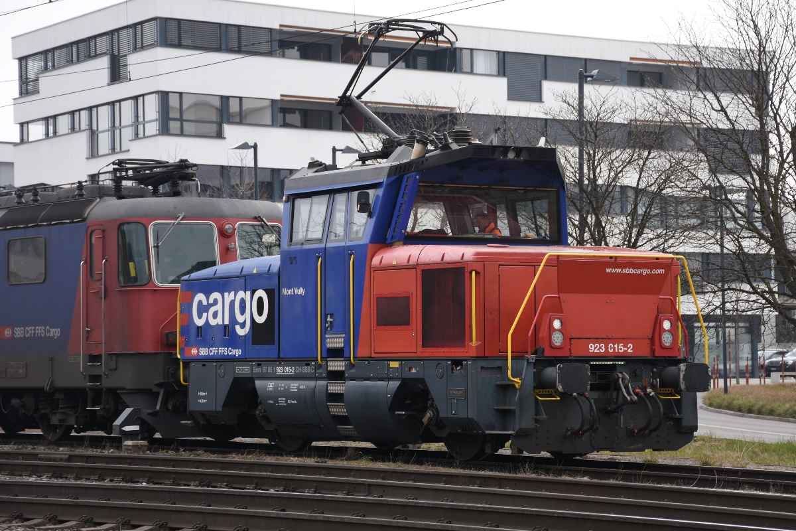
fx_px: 2189
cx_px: 398
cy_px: 266
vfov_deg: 13.8
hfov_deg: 20.6
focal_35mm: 99
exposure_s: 1/500
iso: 250
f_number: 5.6
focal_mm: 66
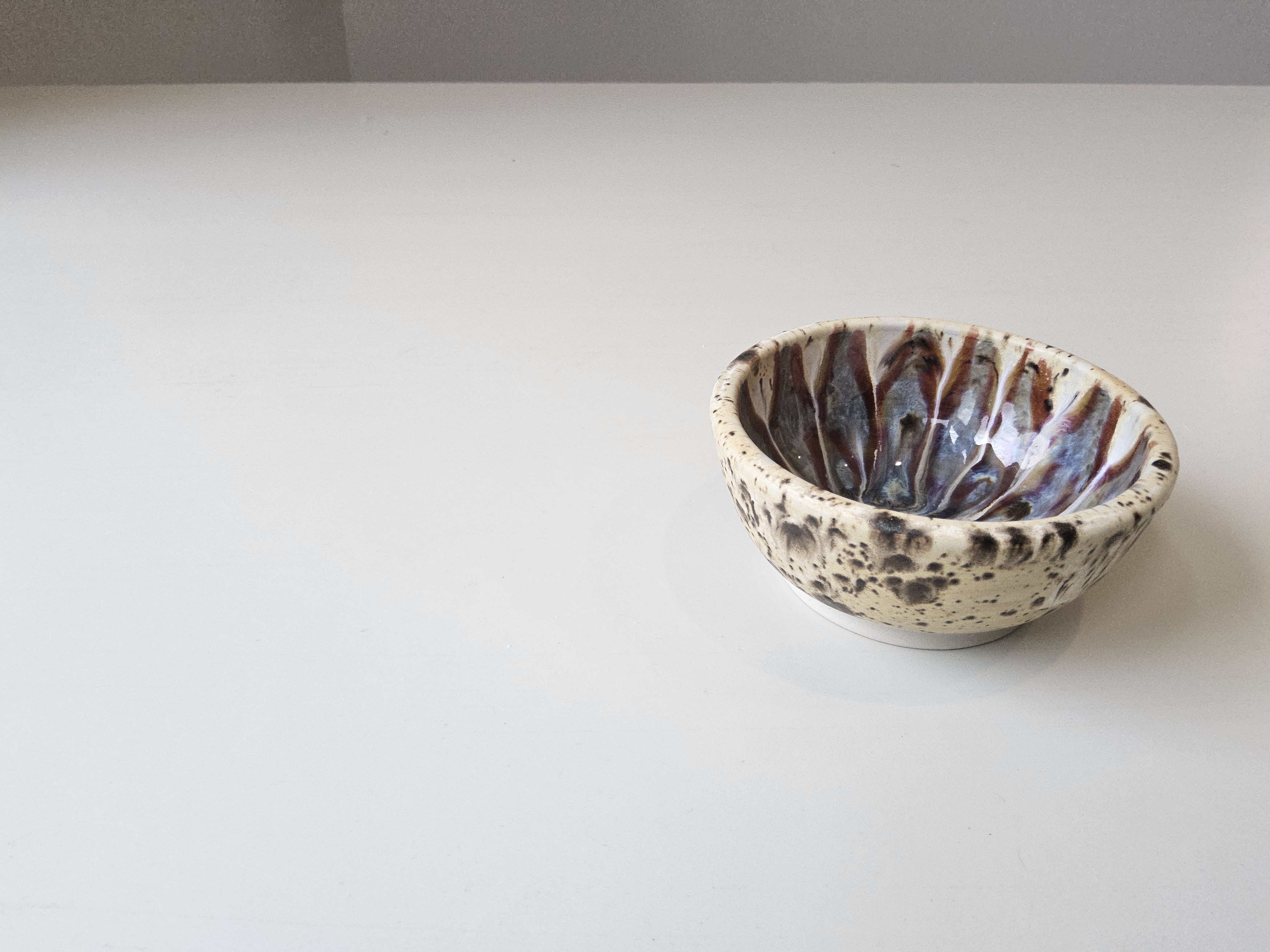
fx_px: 844
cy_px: 476
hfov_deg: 73.9
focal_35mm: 23
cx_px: 635
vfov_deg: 58.9
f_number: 2
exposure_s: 1/120
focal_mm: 3.08
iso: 160
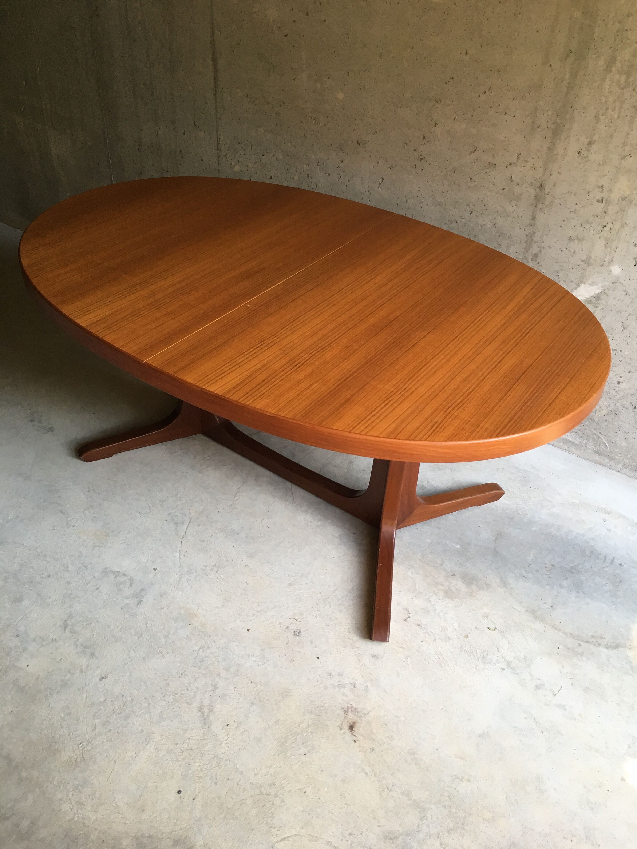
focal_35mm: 29
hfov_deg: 48.2
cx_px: 318
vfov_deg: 61.7
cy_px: 424
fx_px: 712
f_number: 2.2
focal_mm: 4.15
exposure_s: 1/33
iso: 40
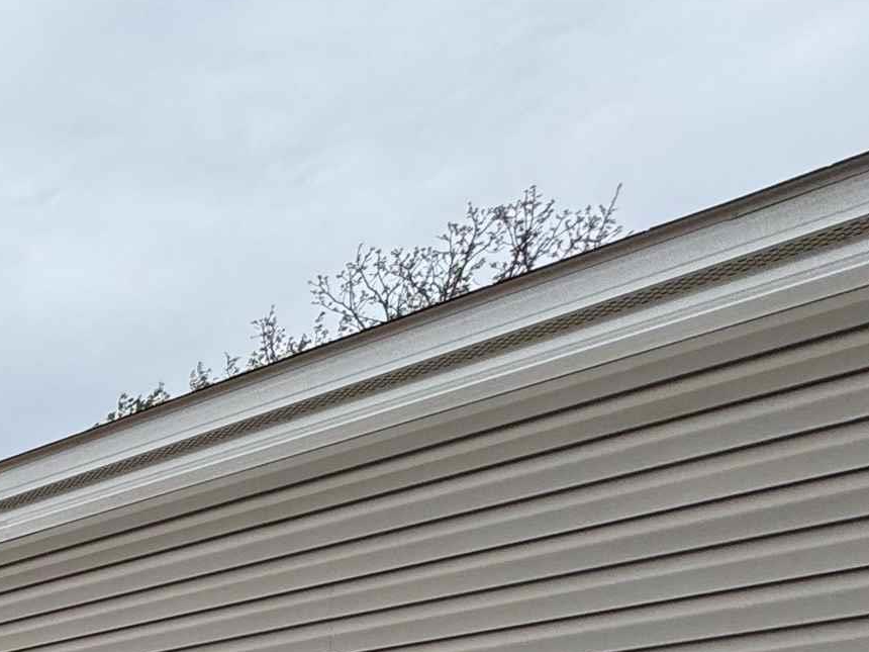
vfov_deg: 23.7
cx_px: -595
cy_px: 956
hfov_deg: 24.0
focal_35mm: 50
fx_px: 1255
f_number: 2.2
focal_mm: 2.22
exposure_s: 1/1034
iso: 50
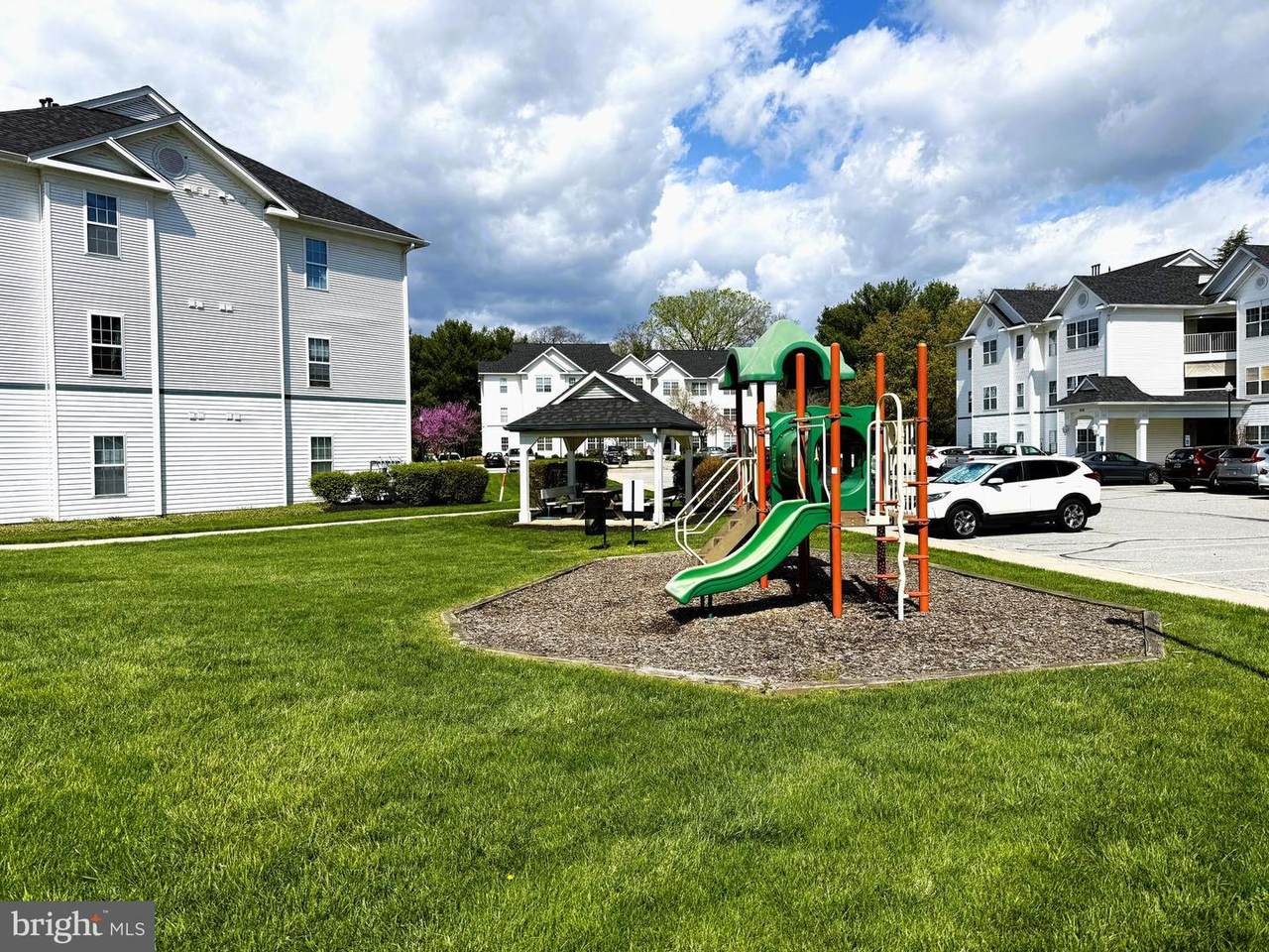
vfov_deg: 56.8
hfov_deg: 71.6
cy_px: 476
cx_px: 634
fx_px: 880
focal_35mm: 24
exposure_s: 1/10309
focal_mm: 6.76
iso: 80
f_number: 1.78
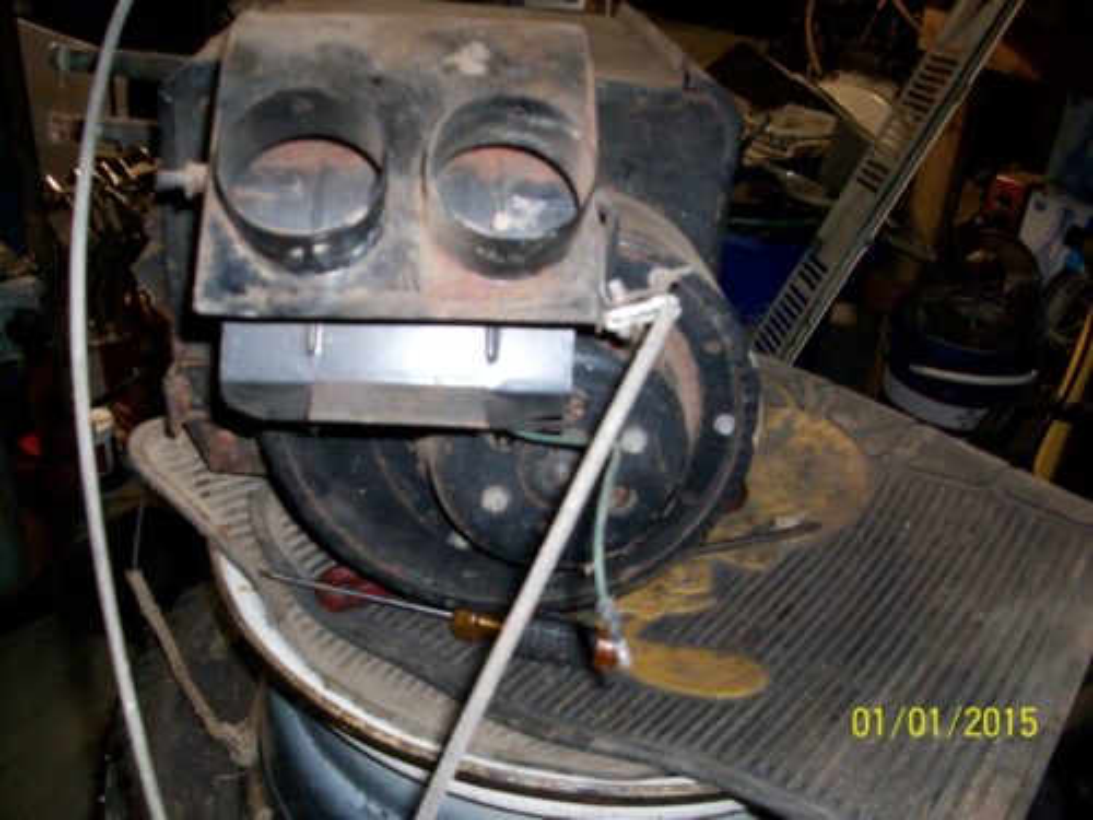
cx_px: 546
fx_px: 1074
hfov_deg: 54.0
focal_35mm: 34
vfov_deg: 41.8
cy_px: 410
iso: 160
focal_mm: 5.7
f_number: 2.8
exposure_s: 1/60
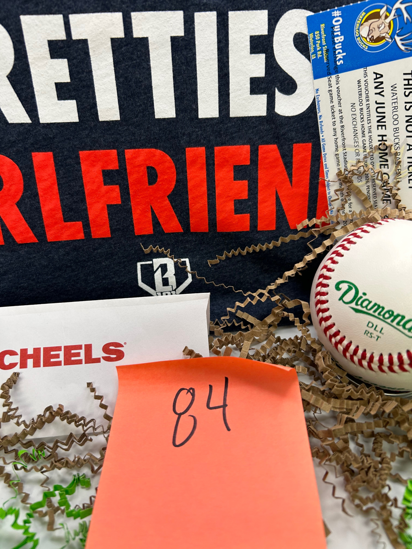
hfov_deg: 53.1
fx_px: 413
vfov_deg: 67.3
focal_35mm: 26
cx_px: 206
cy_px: 274
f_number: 1.5
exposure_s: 1/120
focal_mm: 5.7
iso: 50
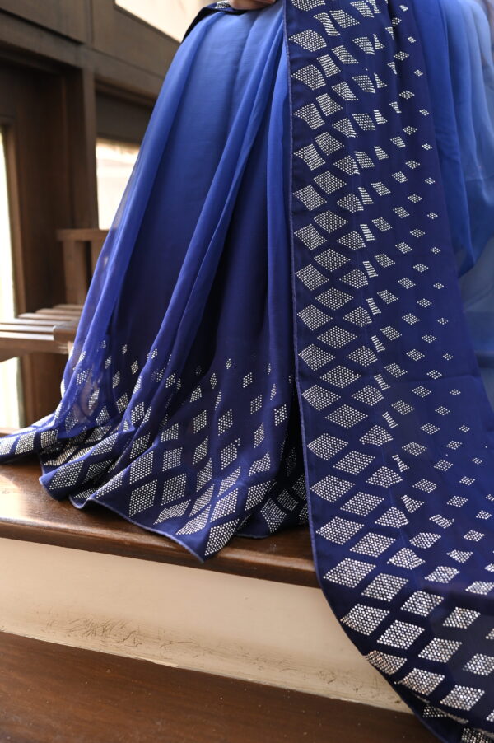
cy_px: 372
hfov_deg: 37.8
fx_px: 721
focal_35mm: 35
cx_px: 247
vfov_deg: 54.5
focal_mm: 35
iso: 2000
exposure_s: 1/200
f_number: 4
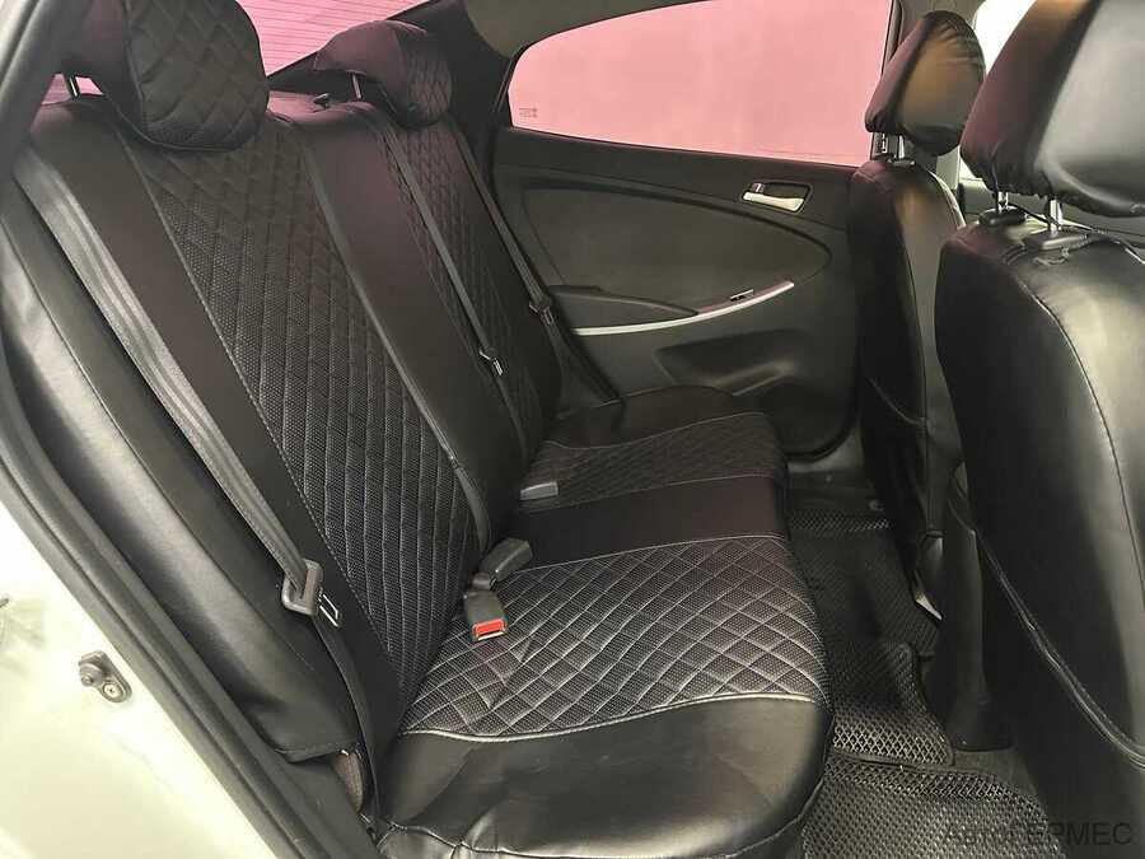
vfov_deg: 56.8
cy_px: 430
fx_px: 794
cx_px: 572
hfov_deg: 71.6
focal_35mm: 24
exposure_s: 1/25
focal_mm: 6.86
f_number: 1.78
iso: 800
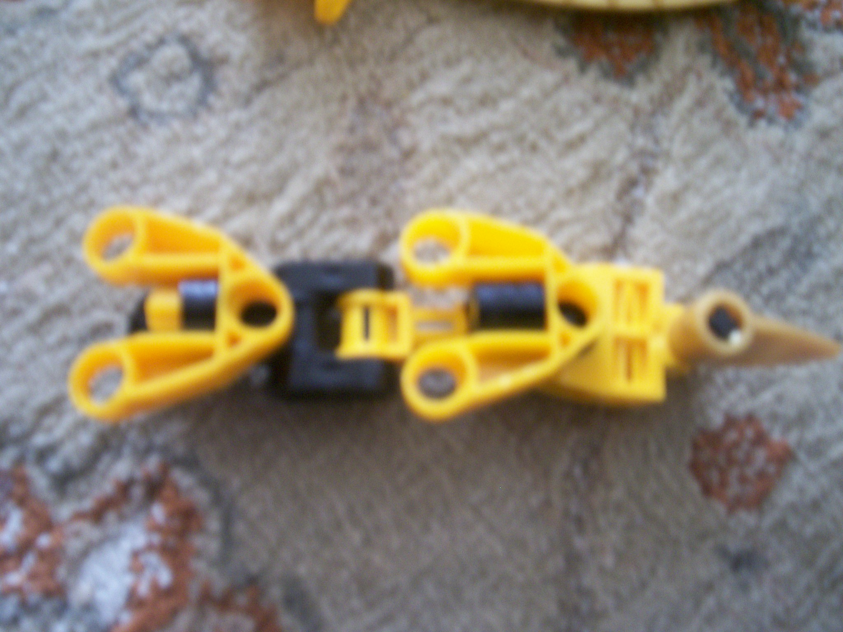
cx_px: 422
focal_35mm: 36
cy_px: 316
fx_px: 877
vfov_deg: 39.7
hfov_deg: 51.4
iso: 140
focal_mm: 5.9
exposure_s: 1/8.18
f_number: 4.5
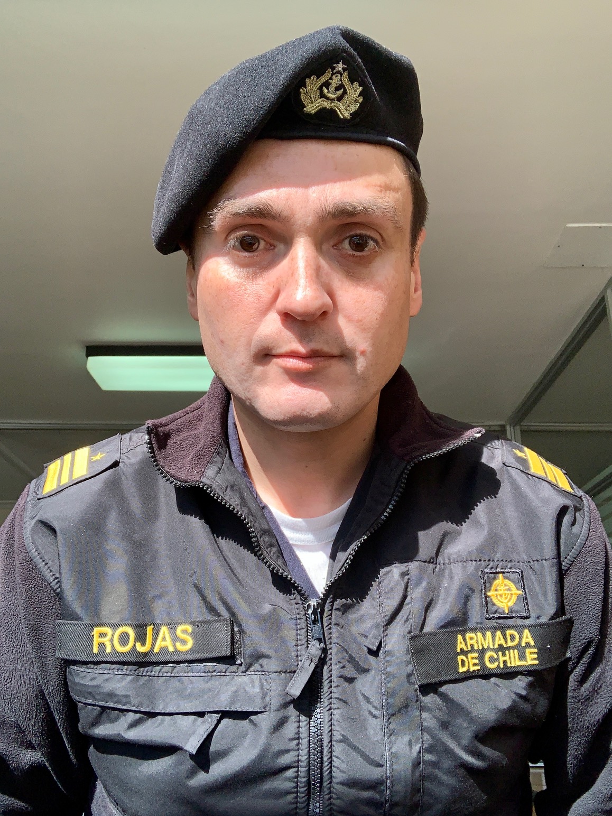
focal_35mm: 32
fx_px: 754
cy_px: 408
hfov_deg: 44.2
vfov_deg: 56.8
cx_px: 306
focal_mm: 2.87
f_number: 2.2
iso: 20
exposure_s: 1/121
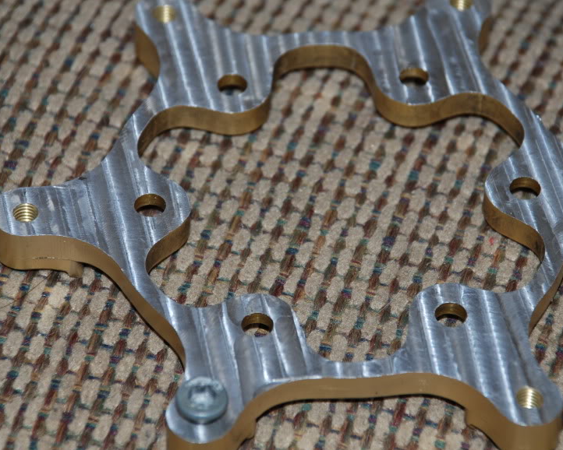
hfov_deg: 7.2
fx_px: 4495
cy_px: 197
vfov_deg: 5.7
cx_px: 294
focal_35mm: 270
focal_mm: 135
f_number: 5.6
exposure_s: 1/60
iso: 200
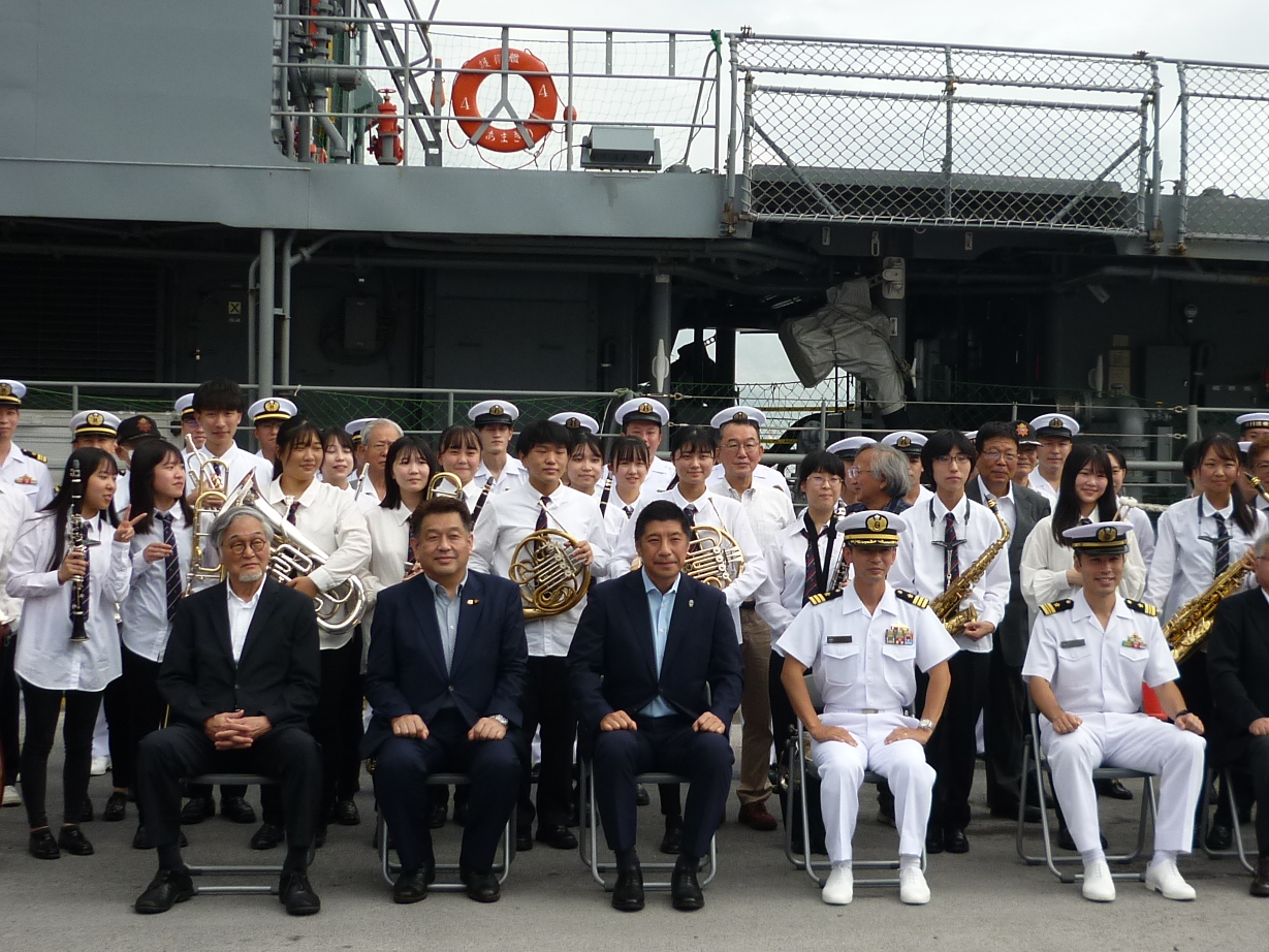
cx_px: 745
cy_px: 488
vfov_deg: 26.6
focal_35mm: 55
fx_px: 2016
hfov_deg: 34.8
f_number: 8
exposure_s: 1/200
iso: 80
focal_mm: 5.5
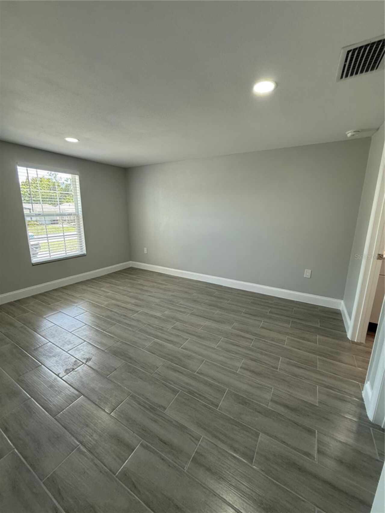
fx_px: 208
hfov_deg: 85.7
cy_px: 256
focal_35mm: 14
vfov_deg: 102.1
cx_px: 192
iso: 125
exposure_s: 1/120
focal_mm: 2.22
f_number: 2.2
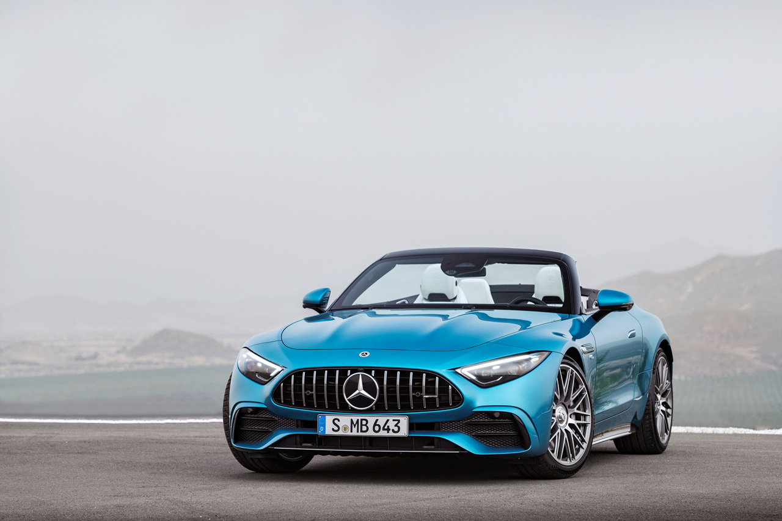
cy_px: 260
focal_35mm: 130
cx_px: 391
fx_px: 2823
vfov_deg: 10.5
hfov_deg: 15.8
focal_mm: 130
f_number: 5.6
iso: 200
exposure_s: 1/60
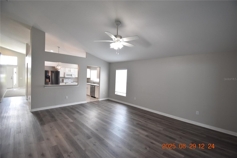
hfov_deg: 100.4
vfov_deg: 77.3
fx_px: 99
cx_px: 118
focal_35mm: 15
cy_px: 79
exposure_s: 1/125
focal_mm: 10
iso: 800
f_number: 3.5
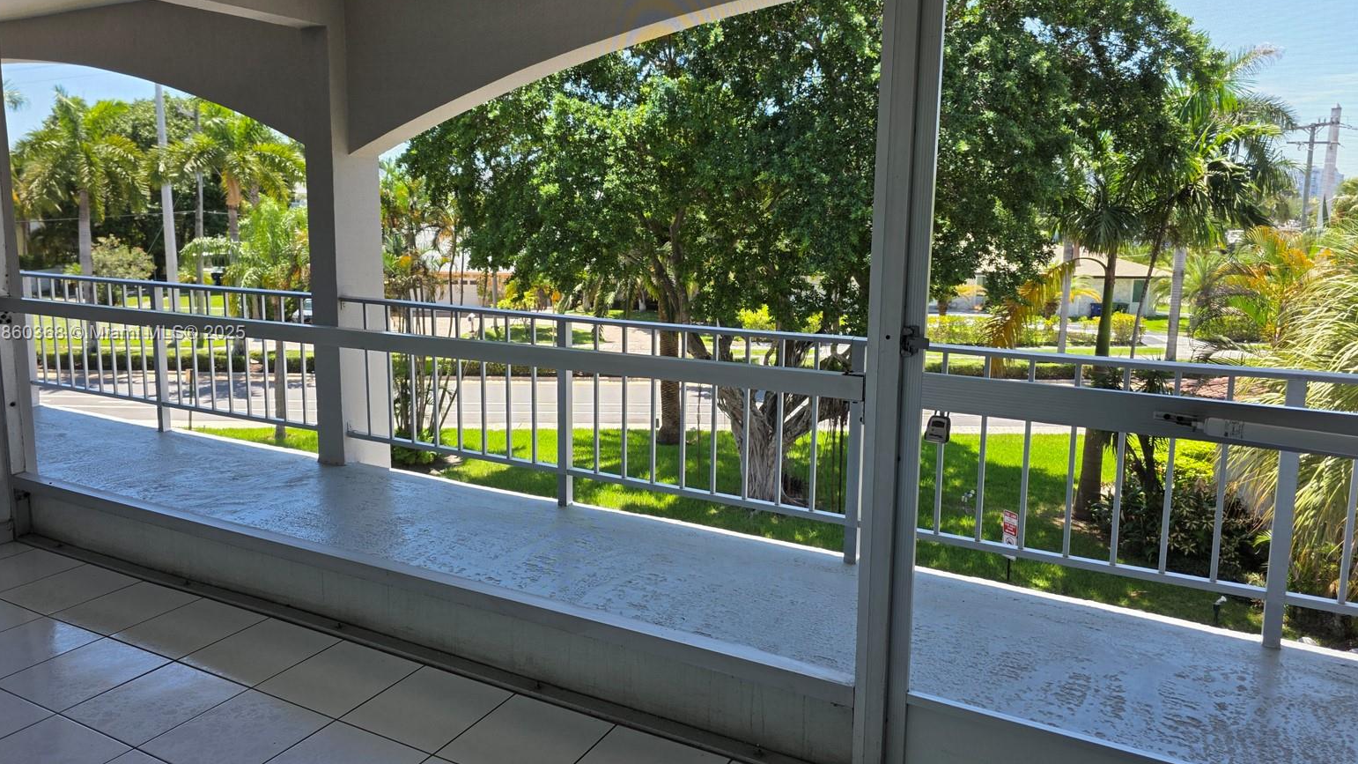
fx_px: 936
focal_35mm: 26
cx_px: 668
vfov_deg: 44.3
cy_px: 334
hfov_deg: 71.9
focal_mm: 6.3
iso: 80
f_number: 1.7
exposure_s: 1/1235
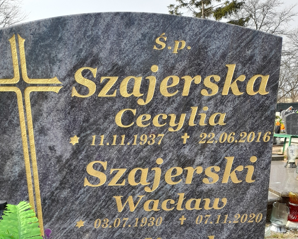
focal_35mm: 33
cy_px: 191
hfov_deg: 54.2
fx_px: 291
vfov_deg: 42.6
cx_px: 149
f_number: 2
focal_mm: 4.6
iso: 20
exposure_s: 1/171
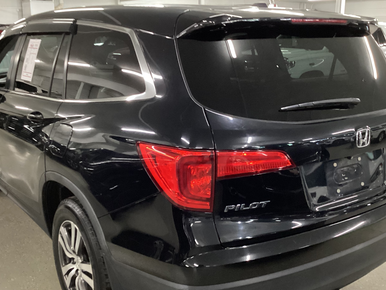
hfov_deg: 45.8
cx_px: 194
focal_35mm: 41
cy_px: 162
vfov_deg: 35.1
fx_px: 457
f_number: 2.4
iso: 320
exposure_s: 1/40
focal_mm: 3.3
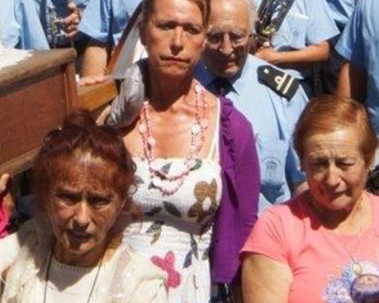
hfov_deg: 11.2
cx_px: 67
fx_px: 1925
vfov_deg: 8.9
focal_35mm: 172
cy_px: -93
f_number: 9
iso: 400
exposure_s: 1/800
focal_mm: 35
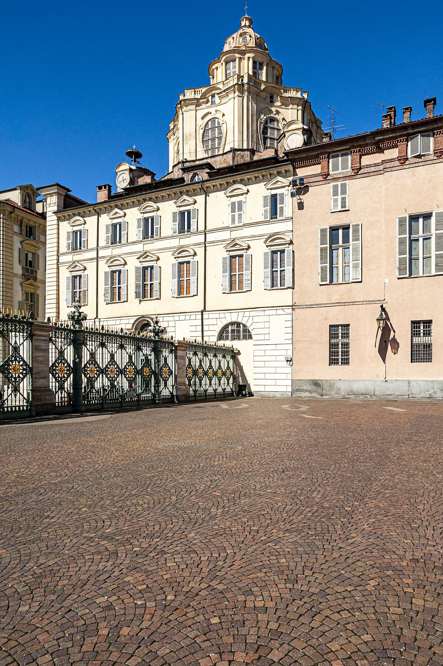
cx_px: 222
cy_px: 333
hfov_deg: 61.9
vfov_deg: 84.0
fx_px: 370
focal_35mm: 20
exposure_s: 1/320
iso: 250
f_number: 18
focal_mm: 20
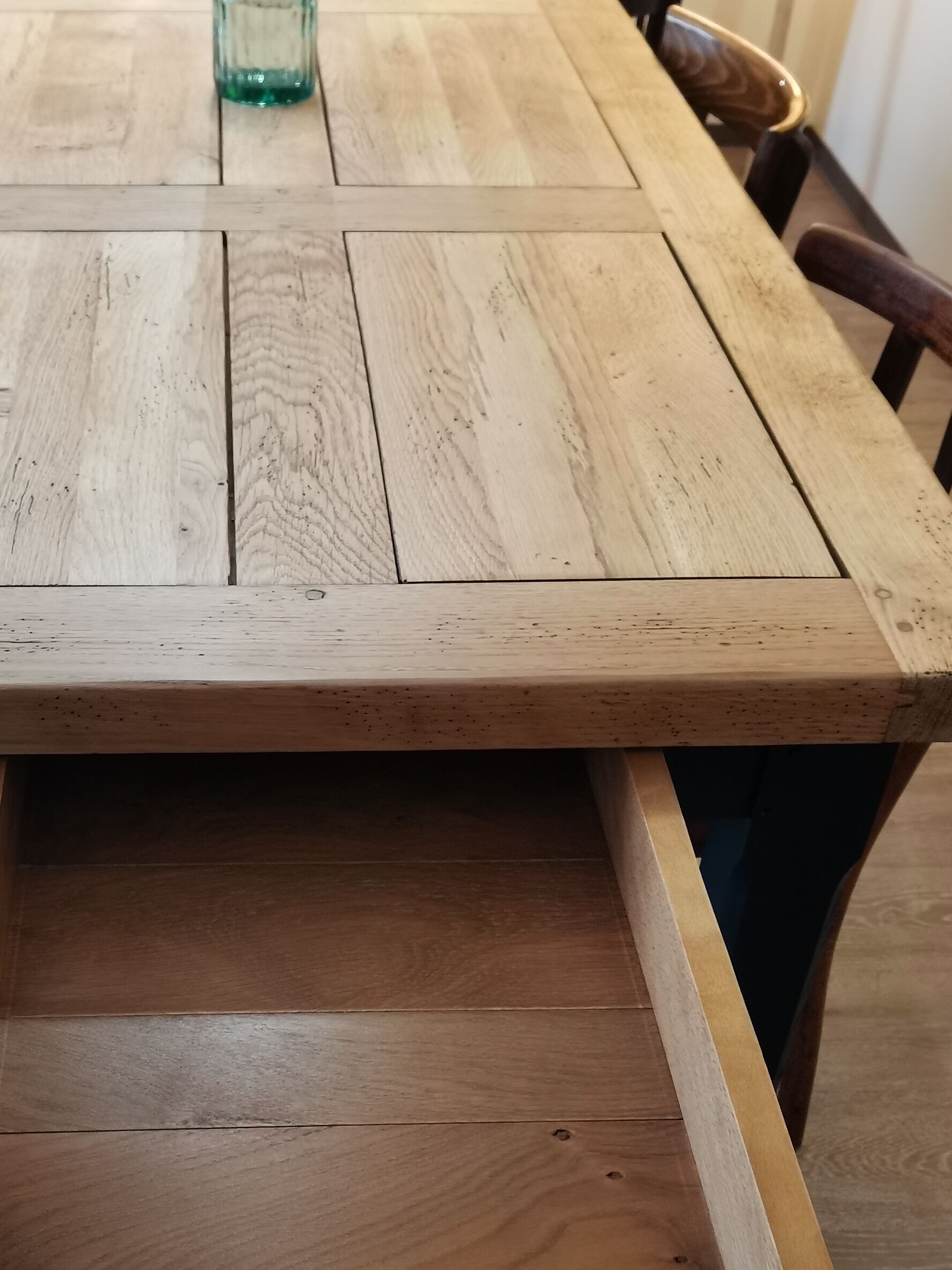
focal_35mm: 44
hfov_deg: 32.6
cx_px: 307
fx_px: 1613
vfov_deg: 42.6
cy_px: 799
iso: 320
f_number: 1.4
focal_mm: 4.66
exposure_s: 1/50
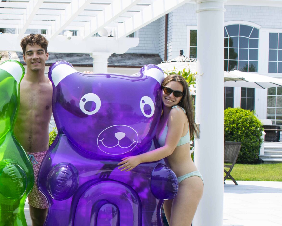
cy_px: 153
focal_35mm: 80
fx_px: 668
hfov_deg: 22.6
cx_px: -20
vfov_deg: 19.1
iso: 200
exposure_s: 1/320
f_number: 9
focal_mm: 26
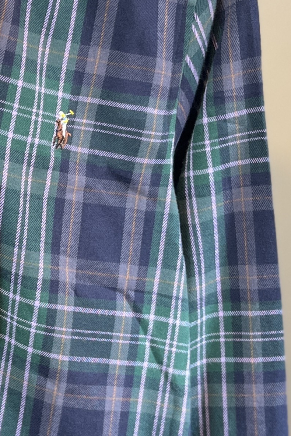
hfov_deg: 14.2
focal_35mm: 92
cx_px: -98
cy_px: 227
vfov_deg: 22.1
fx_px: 1115
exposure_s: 1/50
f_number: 1.6
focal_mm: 5.1
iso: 64
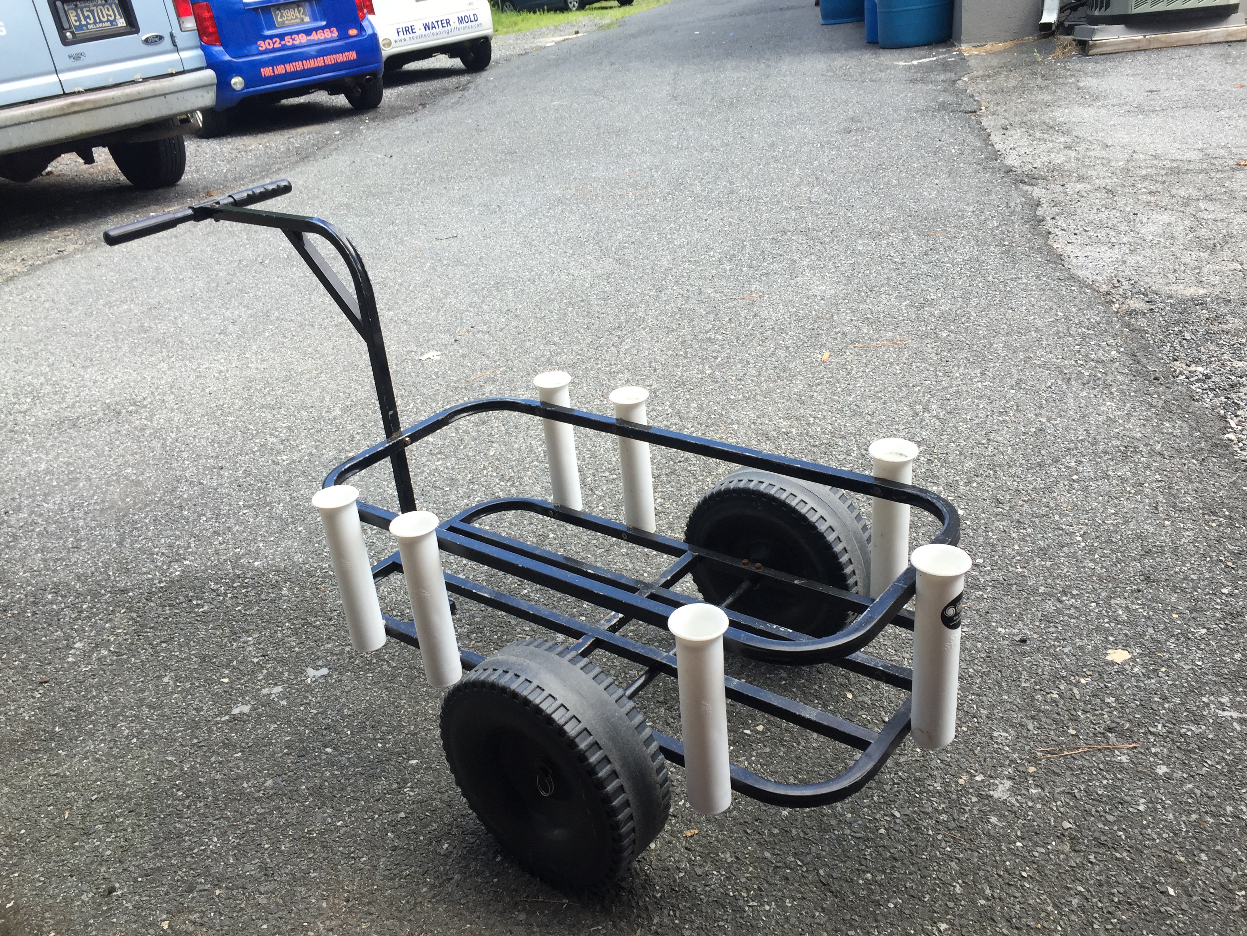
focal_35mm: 29
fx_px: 1045
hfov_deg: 61.7
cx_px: 624
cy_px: 468
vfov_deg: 48.2
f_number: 2.2
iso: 32
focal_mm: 4.15
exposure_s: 1/356
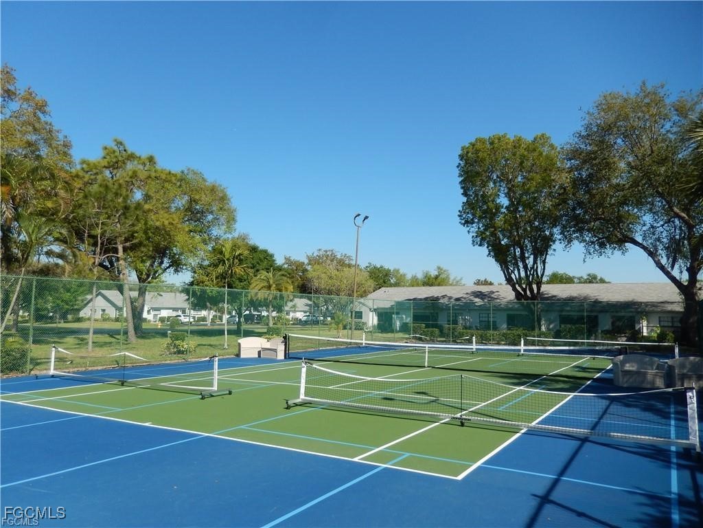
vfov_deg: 54.9
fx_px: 508
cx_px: 352
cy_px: 264
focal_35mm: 25
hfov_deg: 69.4
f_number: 3.4
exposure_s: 1/1500
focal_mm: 4.5
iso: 125
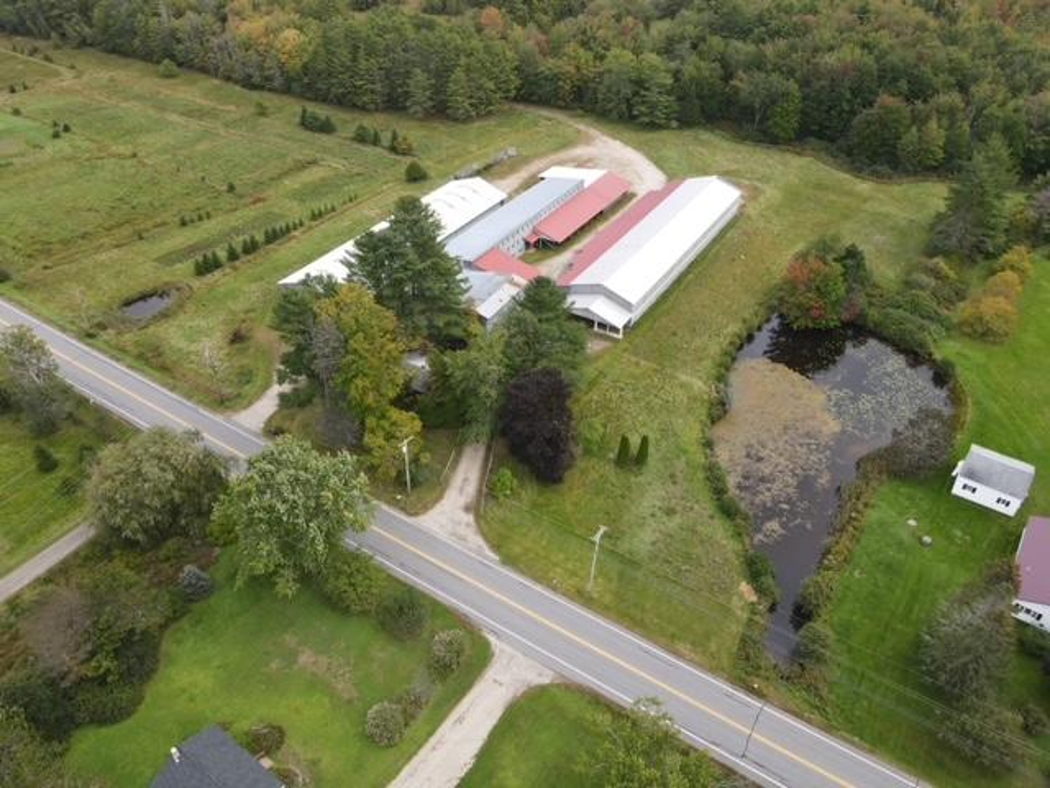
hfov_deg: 71.6
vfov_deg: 56.8
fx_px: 728
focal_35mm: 24
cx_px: 525
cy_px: 394
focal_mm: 4.5
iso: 100
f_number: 2.8
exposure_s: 1/200
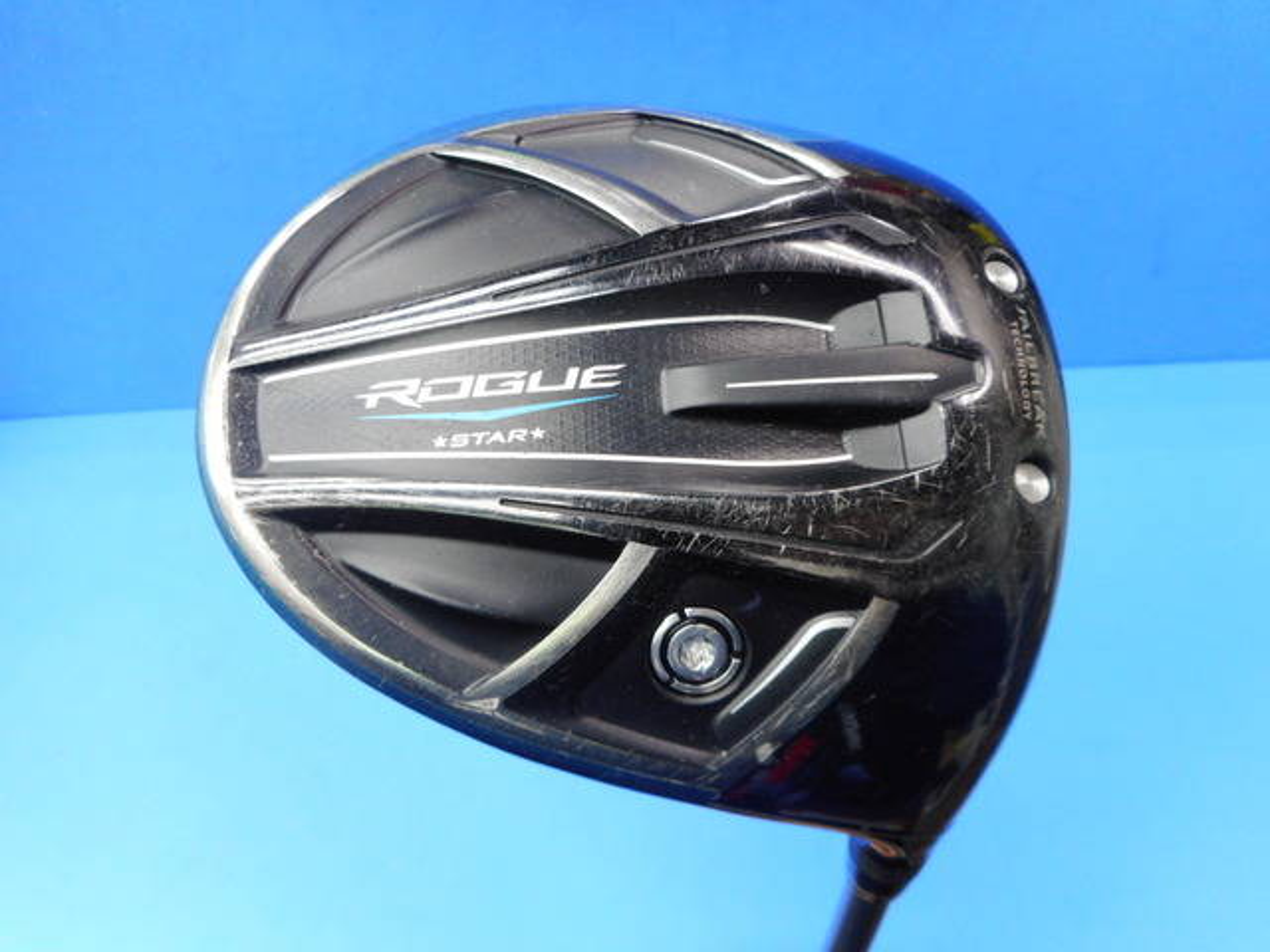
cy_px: 476
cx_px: 635
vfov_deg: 54.9
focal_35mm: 25
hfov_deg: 69.4
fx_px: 917
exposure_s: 1/30
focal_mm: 4.5
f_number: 3.7
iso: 220
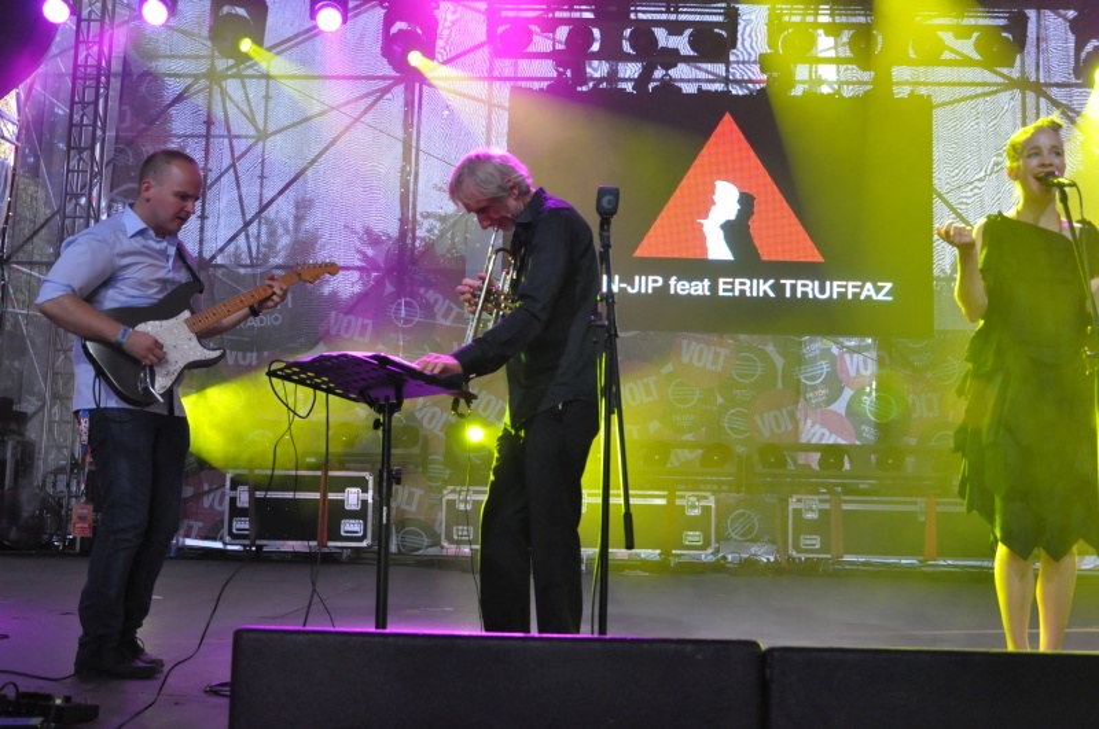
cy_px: 364
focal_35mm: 38
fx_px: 1143
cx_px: 550
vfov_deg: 35.4
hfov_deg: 51.3
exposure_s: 1/100
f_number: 5.6
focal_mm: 25
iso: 1600
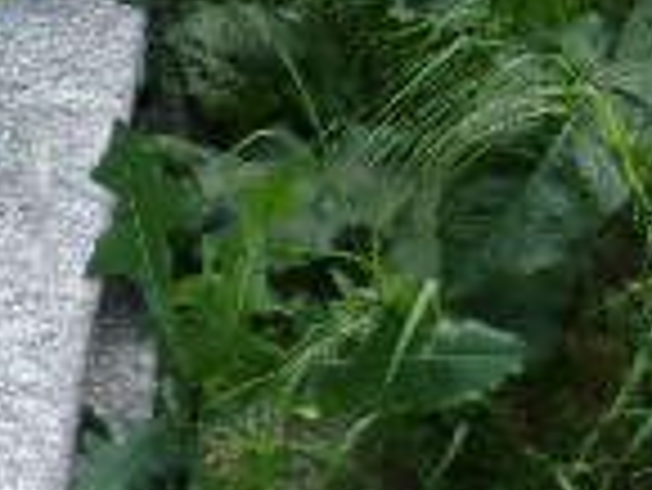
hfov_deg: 14.8
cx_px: -445
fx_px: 2243
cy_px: 238
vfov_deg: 12.5
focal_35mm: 119
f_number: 3
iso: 80
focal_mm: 4.9
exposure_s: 1/240
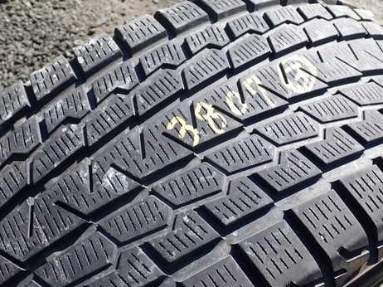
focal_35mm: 39
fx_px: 431
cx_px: 210
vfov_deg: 36.8
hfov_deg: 47.8
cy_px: 158
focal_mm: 5.4
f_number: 3.2
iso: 100
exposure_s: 1/320
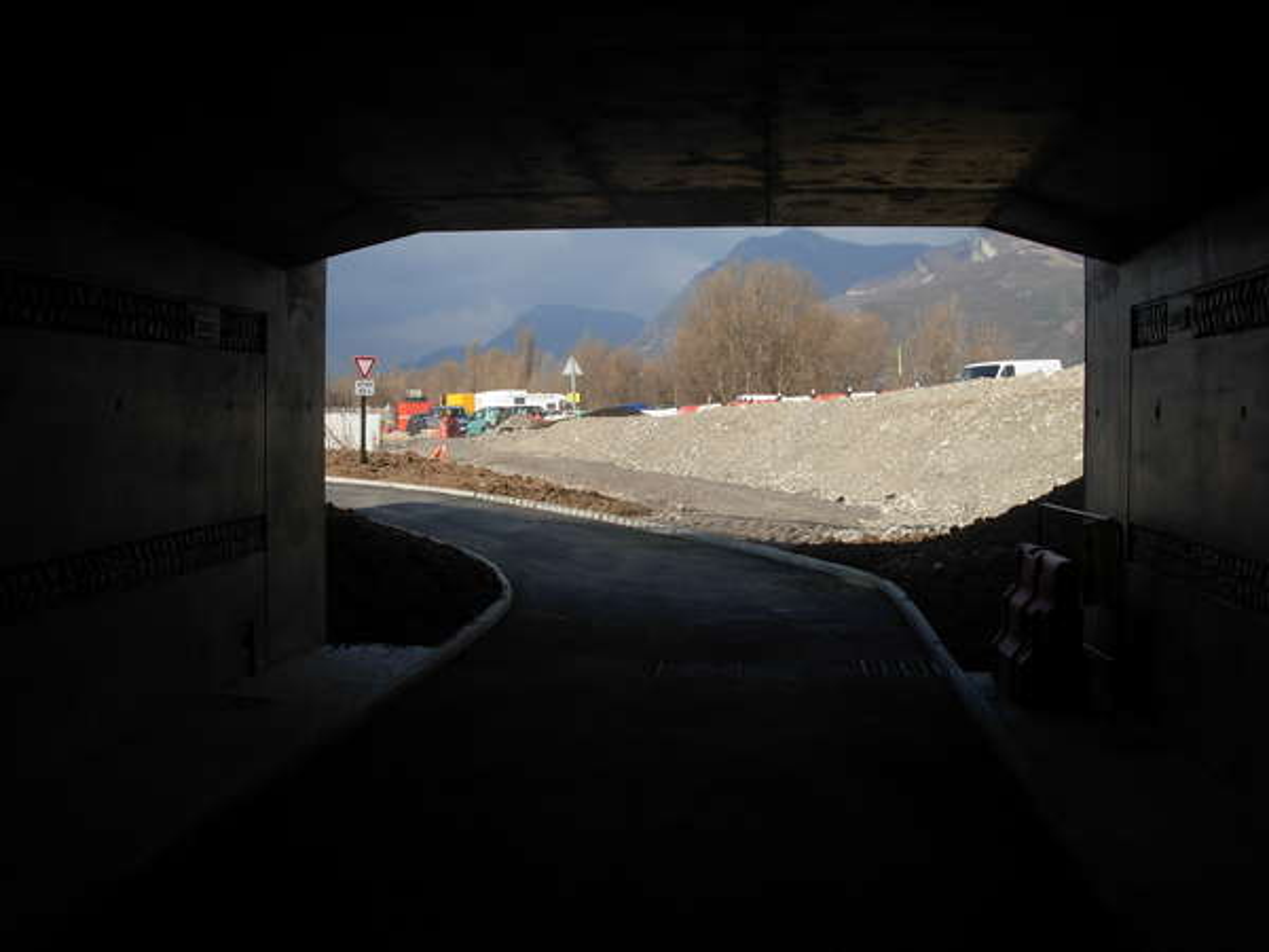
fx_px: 1393
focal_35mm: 38
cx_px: 634
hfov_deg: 49.0
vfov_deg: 37.7
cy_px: 476
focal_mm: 6.3
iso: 79
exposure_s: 1/430
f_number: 4.9
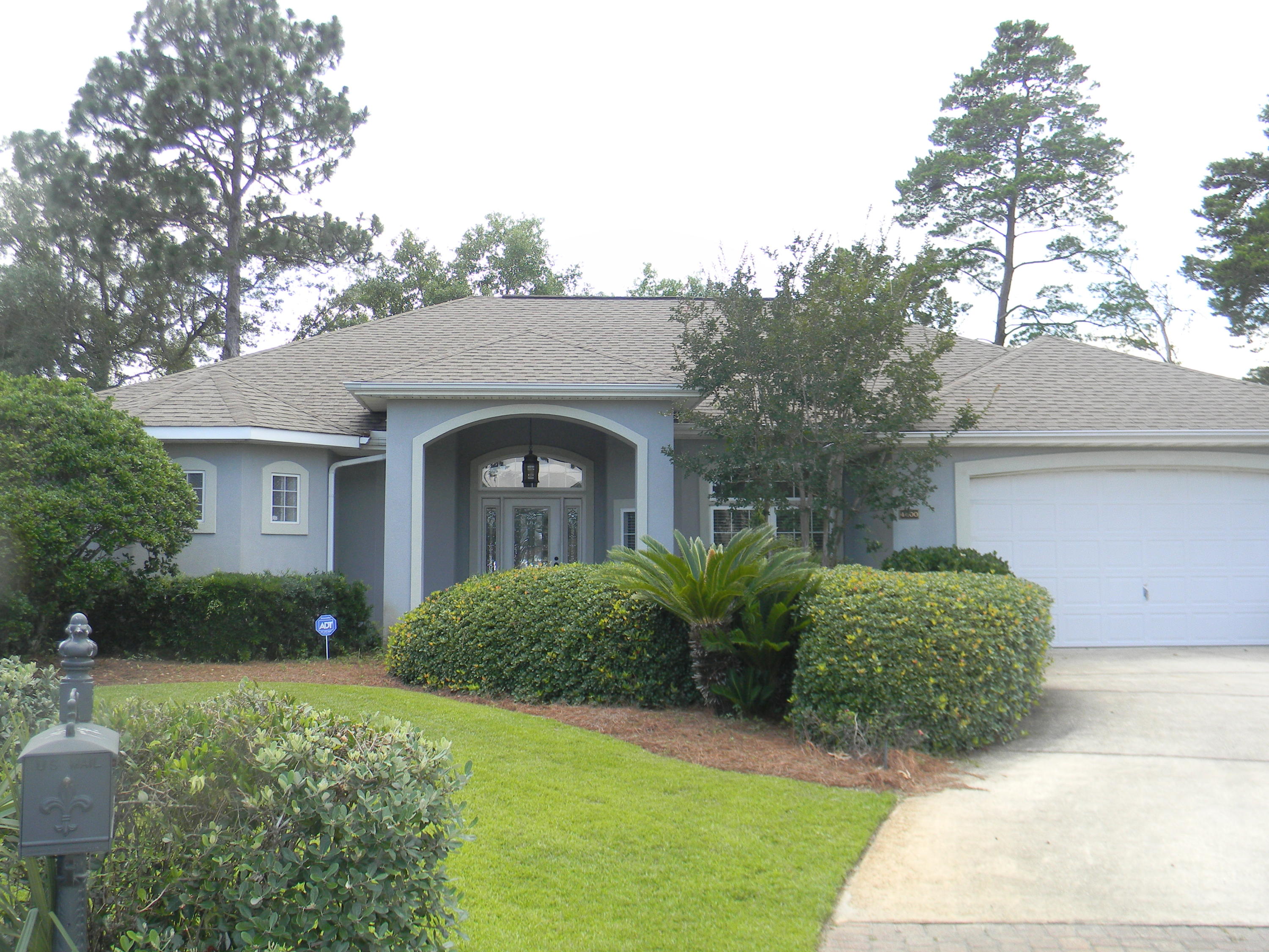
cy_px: 476
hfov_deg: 51.4
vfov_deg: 39.7
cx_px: 634
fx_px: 1320
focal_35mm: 36
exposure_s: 1/150
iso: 112
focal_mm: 6.4
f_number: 3.7
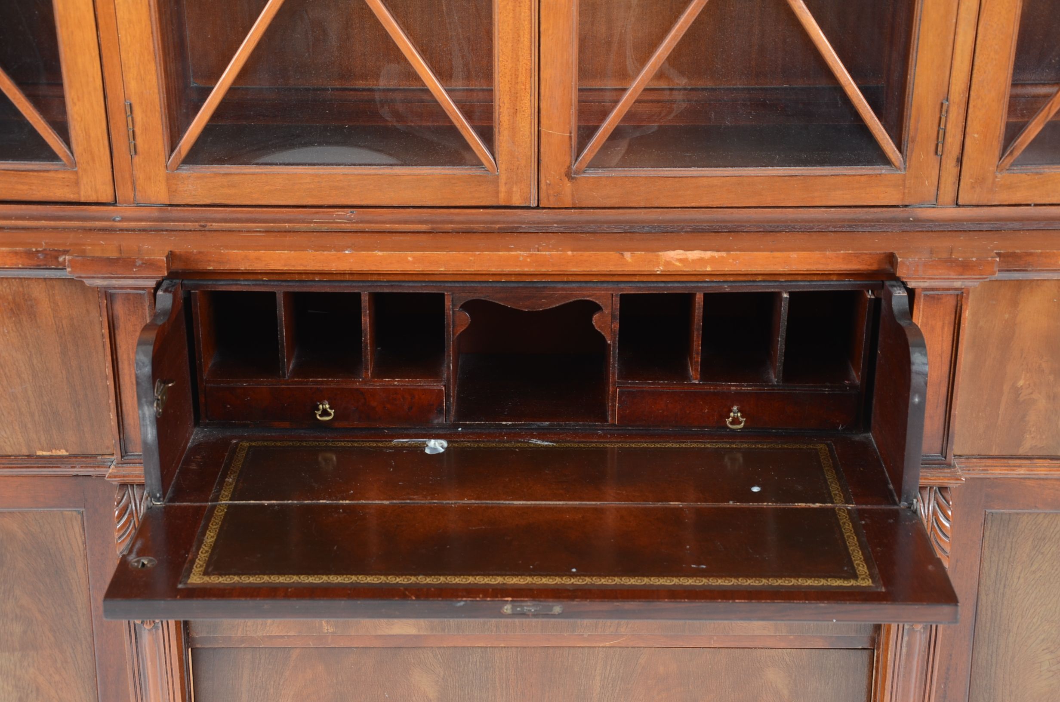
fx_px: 1763
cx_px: 530
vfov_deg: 22.5
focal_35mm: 60
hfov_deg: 33.5
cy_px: 351
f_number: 5.6
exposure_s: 1/80
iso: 200
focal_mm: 40
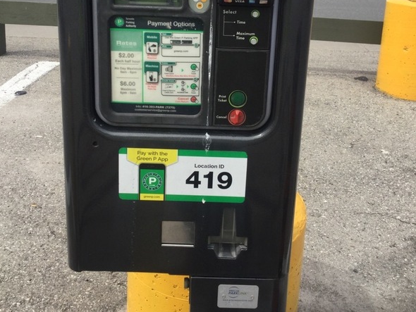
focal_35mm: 42
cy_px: 71
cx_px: 206
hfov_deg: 44.8
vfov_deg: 33.6
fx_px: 505
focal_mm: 3.3
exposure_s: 1/762
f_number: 2.4
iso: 25
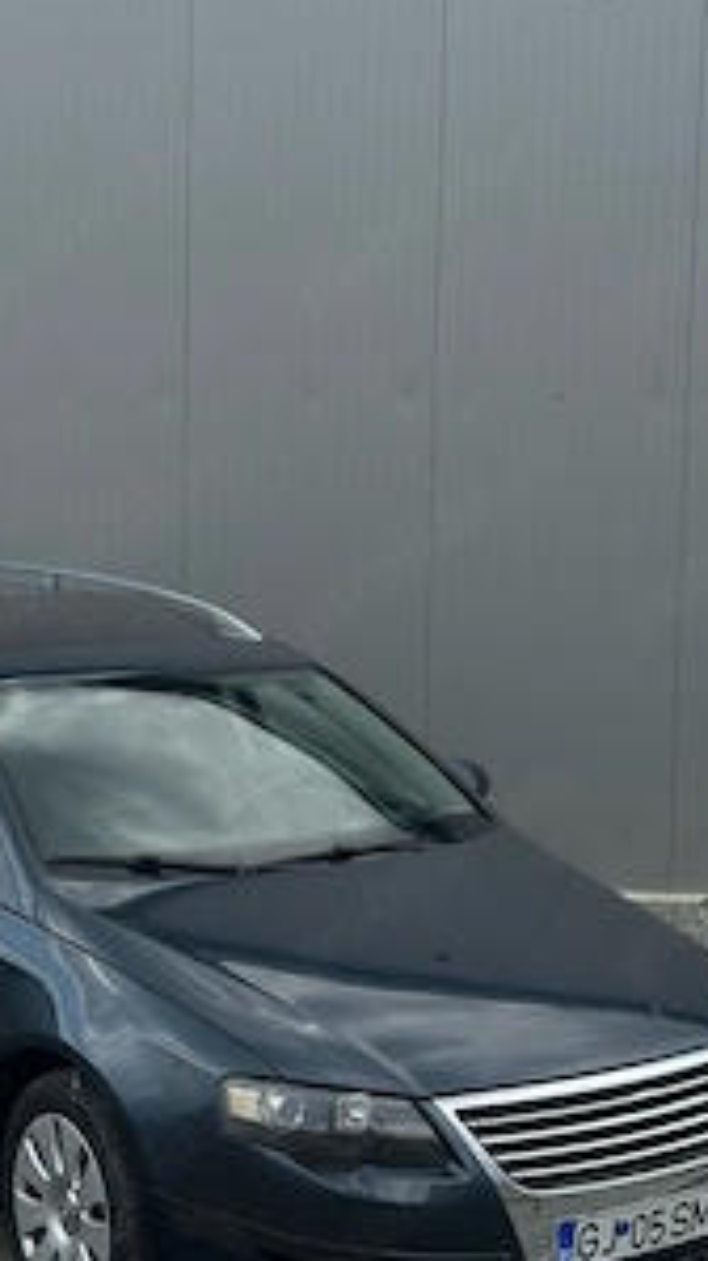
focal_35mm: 70
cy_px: 590
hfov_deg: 17.1
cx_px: 185
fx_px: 2338
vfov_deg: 30.2
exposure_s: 1/4016
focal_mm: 6.86
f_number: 1.78
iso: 80
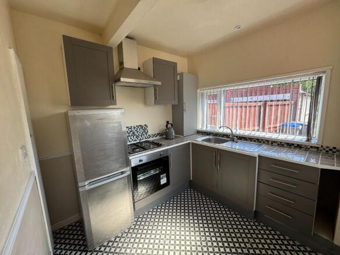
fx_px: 137
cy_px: 128
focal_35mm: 14
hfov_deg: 102.1
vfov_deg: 85.7
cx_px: 170
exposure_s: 1/112
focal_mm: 2.22
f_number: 2.2
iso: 40
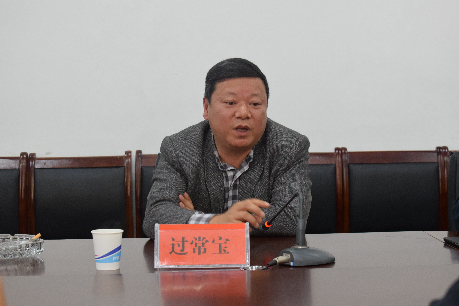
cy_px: 153
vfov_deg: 16.6
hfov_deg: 24.6
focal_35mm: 82
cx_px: 230
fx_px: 1052
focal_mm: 55
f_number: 7.1
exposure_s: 1/20
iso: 1600
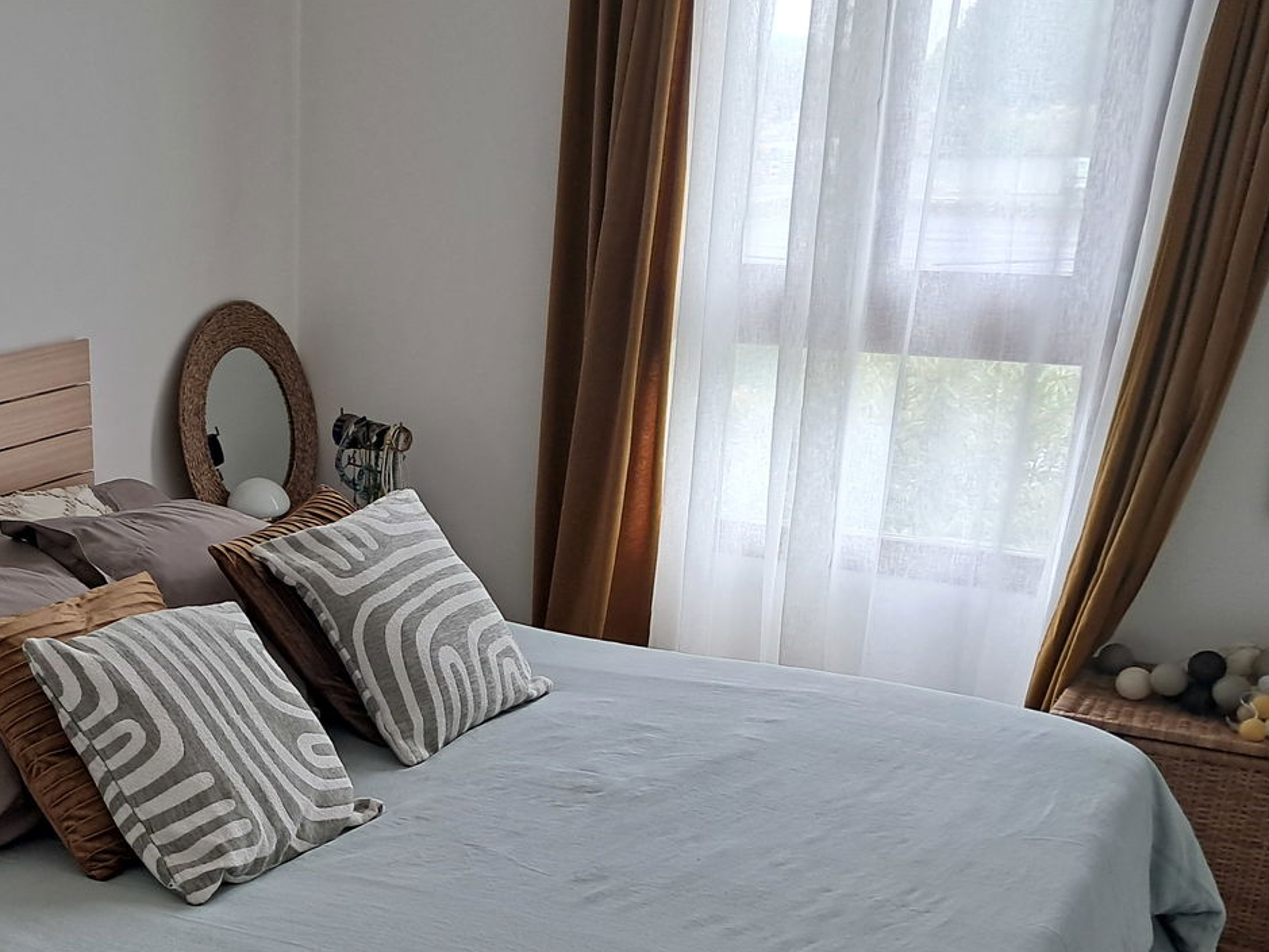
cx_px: 193
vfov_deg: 31.1
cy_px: 675
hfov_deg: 39.1
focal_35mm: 46
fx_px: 1686
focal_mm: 4
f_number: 1.8
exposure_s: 1/60
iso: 100
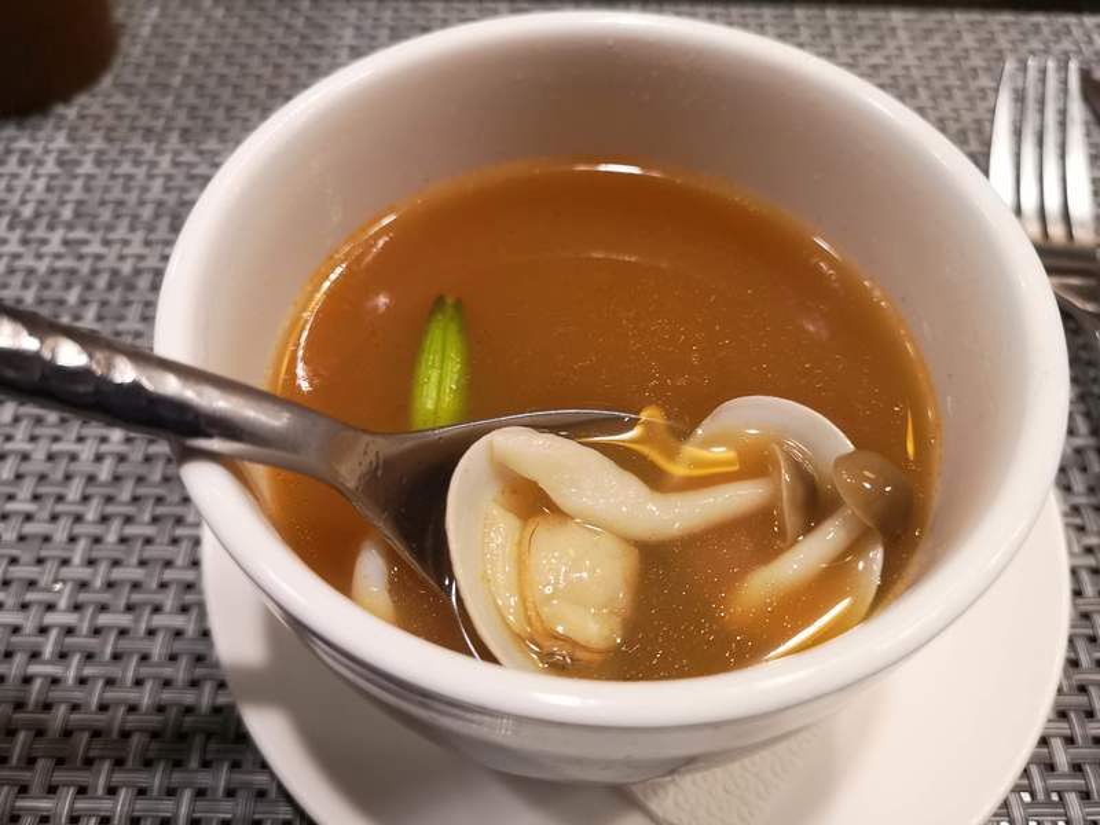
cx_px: 550
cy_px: 412
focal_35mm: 27
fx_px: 858
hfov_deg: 65.3
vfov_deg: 51.4
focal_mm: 3.95
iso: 200
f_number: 1.8
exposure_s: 1/40
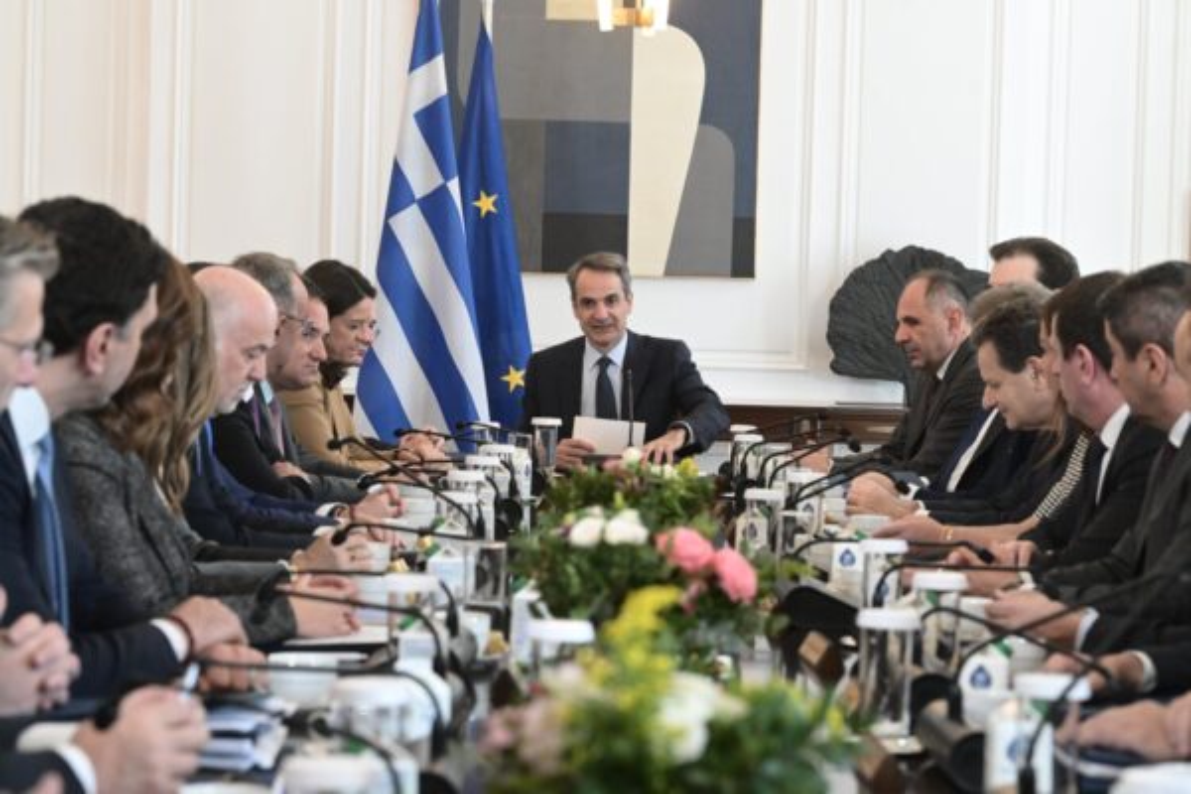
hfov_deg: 21.9
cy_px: 397
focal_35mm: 93
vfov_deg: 14.7
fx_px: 3077
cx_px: 596
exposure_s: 1/400
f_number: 6.3
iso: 6400
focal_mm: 93
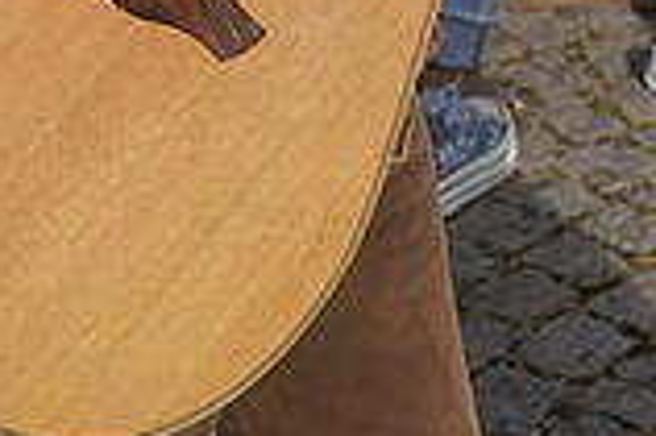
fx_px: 3131
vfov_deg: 7.3
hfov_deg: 11.7
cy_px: -750
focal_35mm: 172
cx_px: 812
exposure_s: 1/640
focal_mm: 29
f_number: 4.5
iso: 100
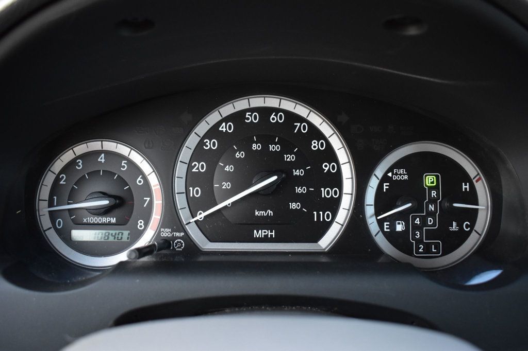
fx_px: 484
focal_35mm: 33
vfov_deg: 39.9
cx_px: 264
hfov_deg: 57.2
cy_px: 176
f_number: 4
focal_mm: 22
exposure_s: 1/15
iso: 1600
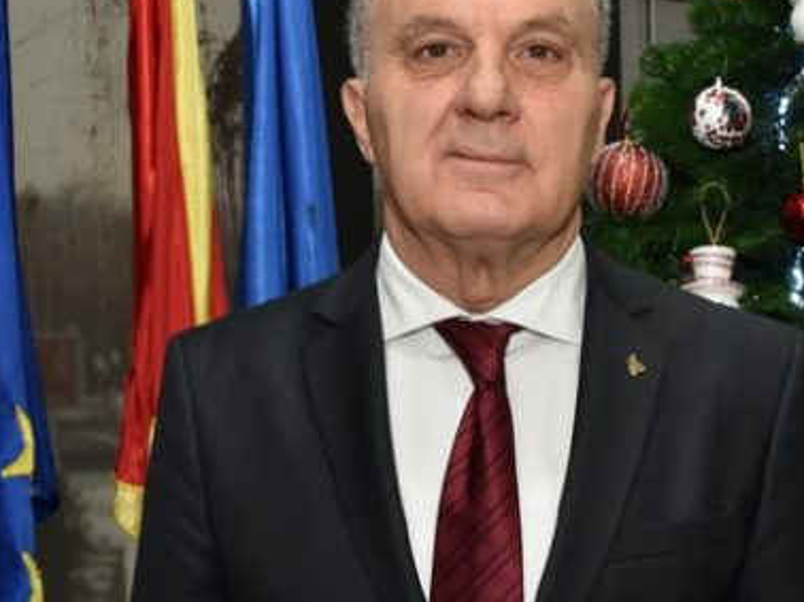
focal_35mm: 88
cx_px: 472
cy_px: 330
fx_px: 2043
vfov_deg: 16.8
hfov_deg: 22.2
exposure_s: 1/80
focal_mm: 30
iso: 800
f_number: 10
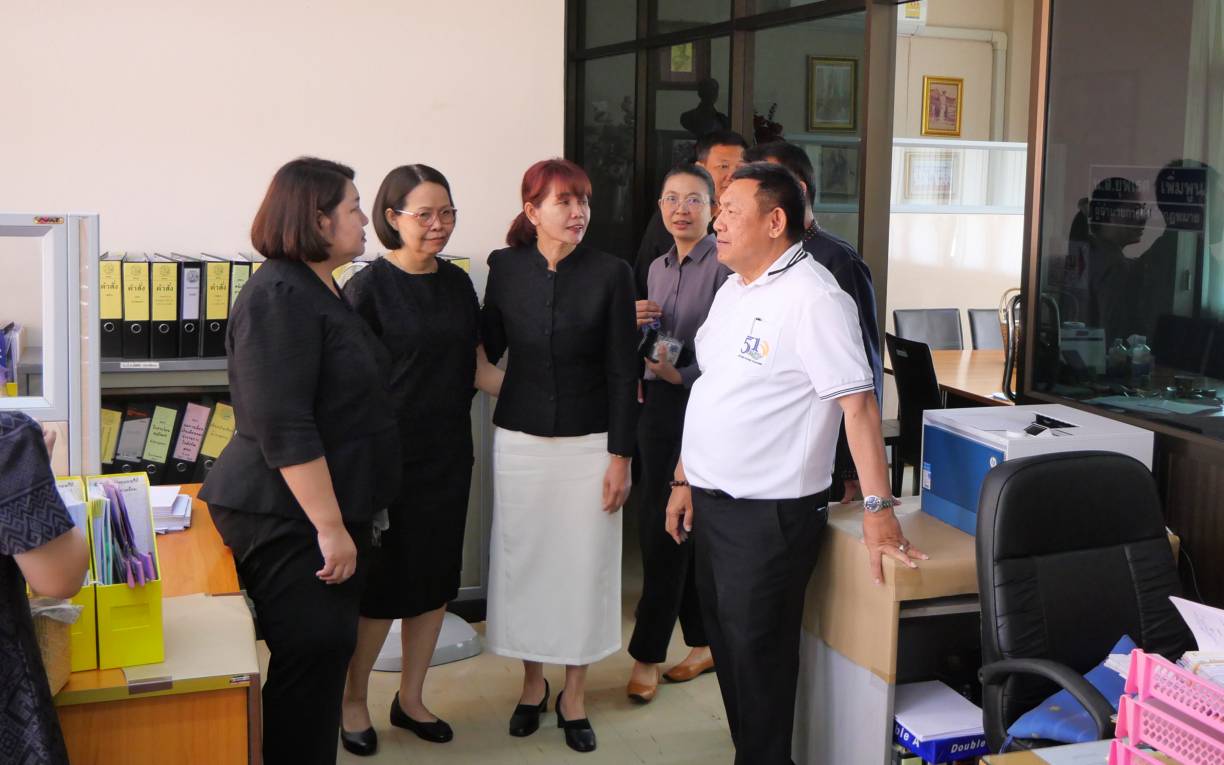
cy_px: 324
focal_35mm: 41
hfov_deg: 47.8
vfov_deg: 31.2
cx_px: 763
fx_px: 1368
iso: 1600
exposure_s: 1/60
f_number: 3.7
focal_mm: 15
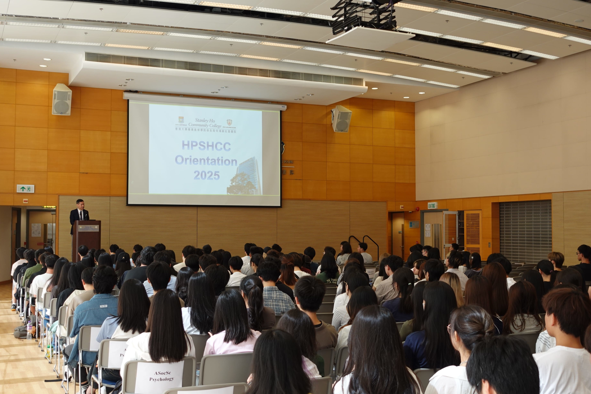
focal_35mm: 44
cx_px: 296
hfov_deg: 44.5
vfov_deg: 30.5
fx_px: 722
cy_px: 197
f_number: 2.8
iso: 125
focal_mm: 16.5
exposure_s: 1/80
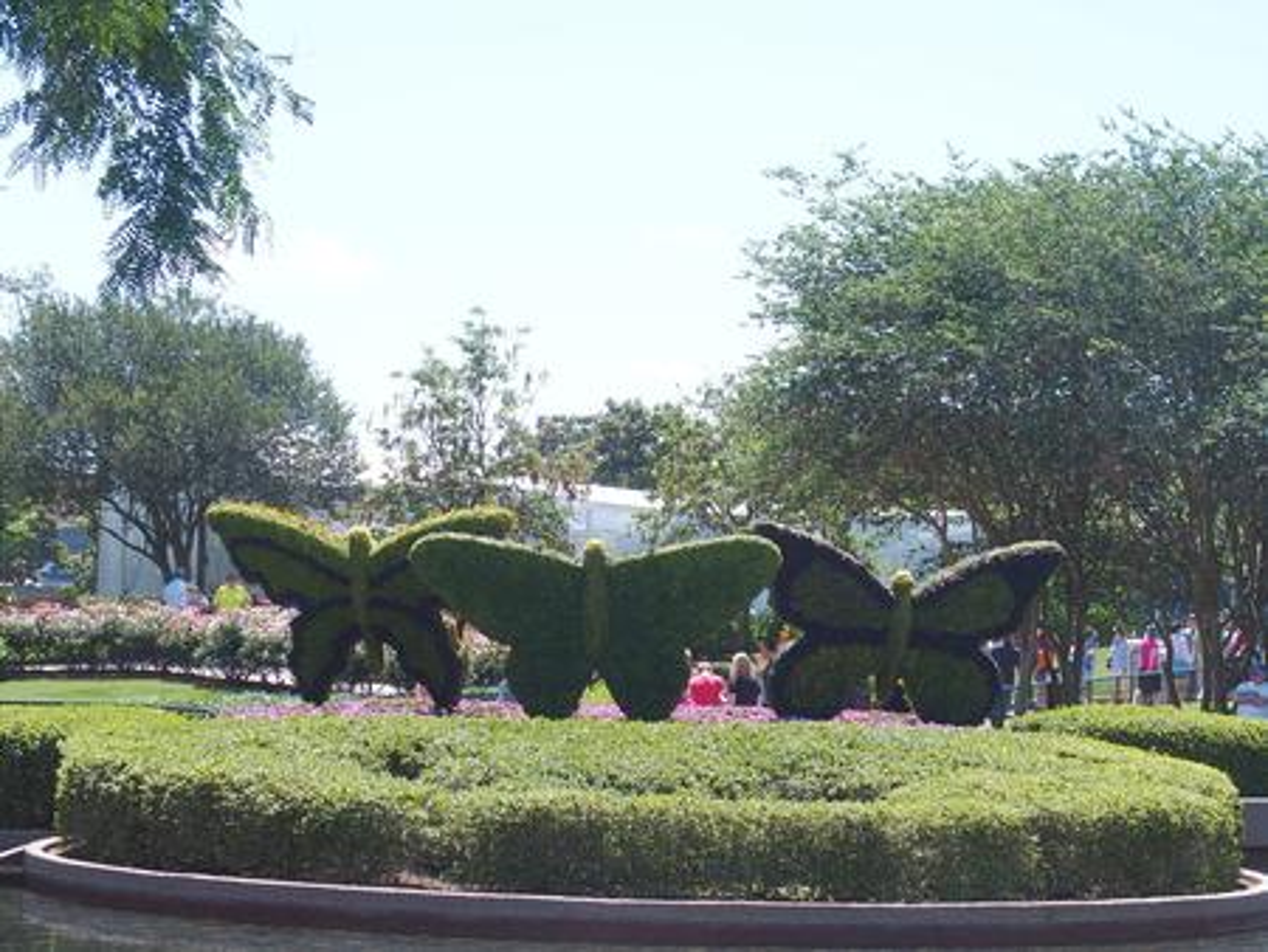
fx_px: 3665
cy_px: 476
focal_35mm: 100
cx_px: 634
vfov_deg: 14.8
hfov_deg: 19.6
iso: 100
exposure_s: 1/800
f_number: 3.5
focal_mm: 21.2
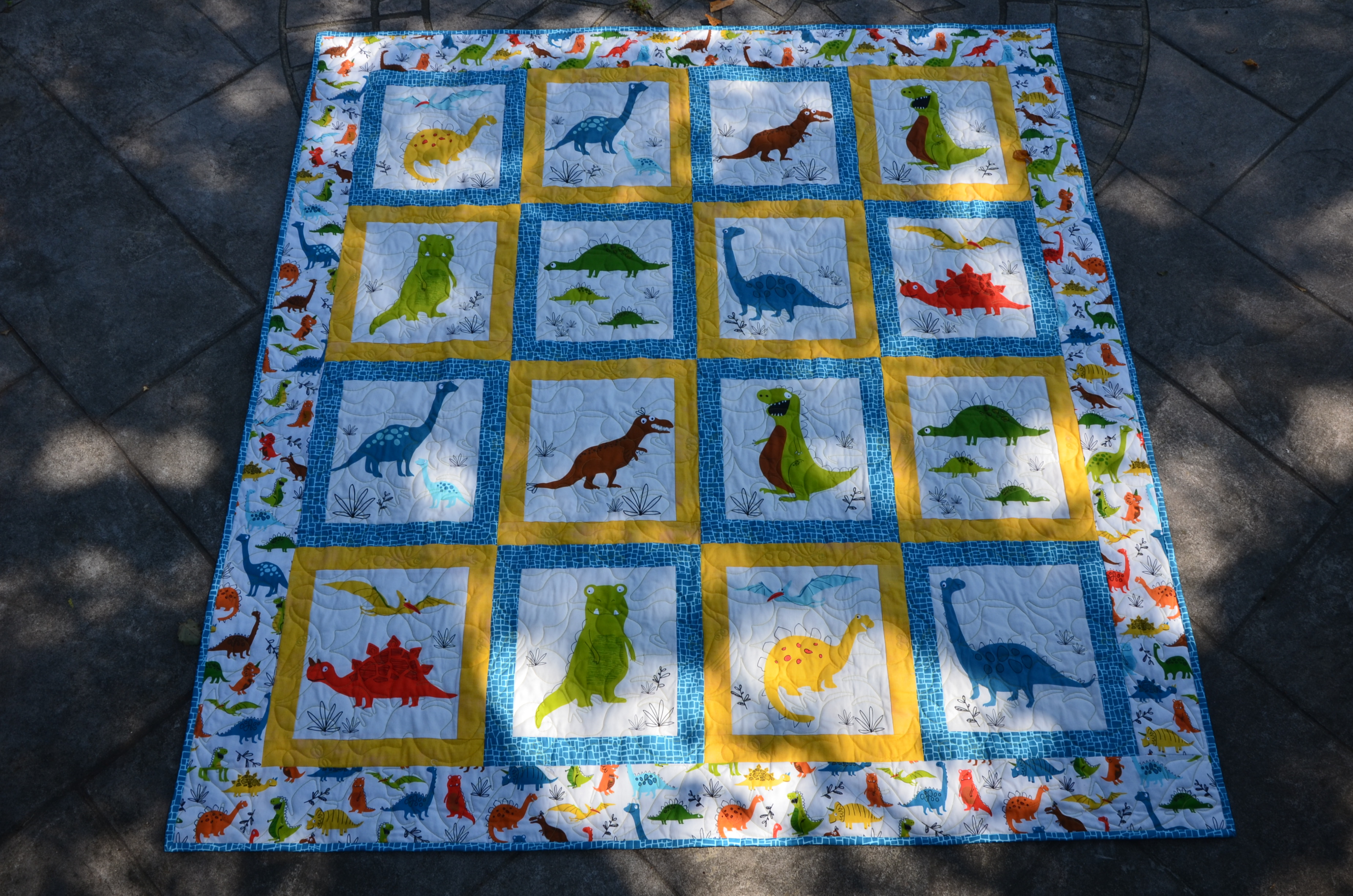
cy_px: 448
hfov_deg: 57.3
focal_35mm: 33
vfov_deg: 39.8
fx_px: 1238
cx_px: 676
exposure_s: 1/125
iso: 180
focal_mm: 22
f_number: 11
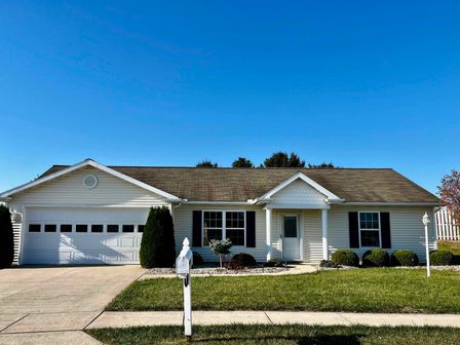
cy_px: 190
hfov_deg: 61.6
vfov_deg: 48.2
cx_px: 216
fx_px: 385
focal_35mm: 29
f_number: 1.6
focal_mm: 5.1
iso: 50
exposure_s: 1/3049
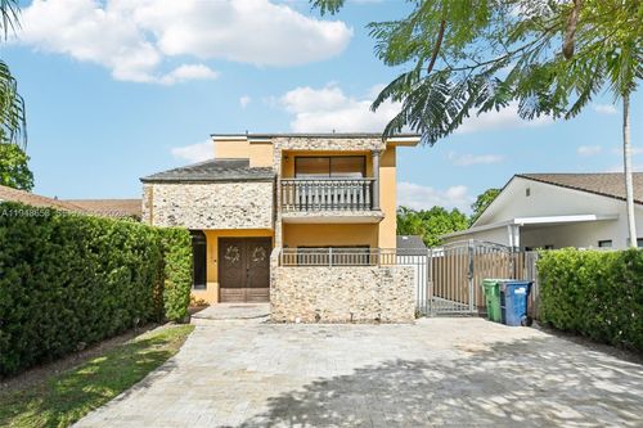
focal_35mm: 22
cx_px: 322
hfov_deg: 78.6
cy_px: 214
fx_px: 393
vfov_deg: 57.2
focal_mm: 22
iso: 100
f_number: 5.6
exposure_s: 1/800
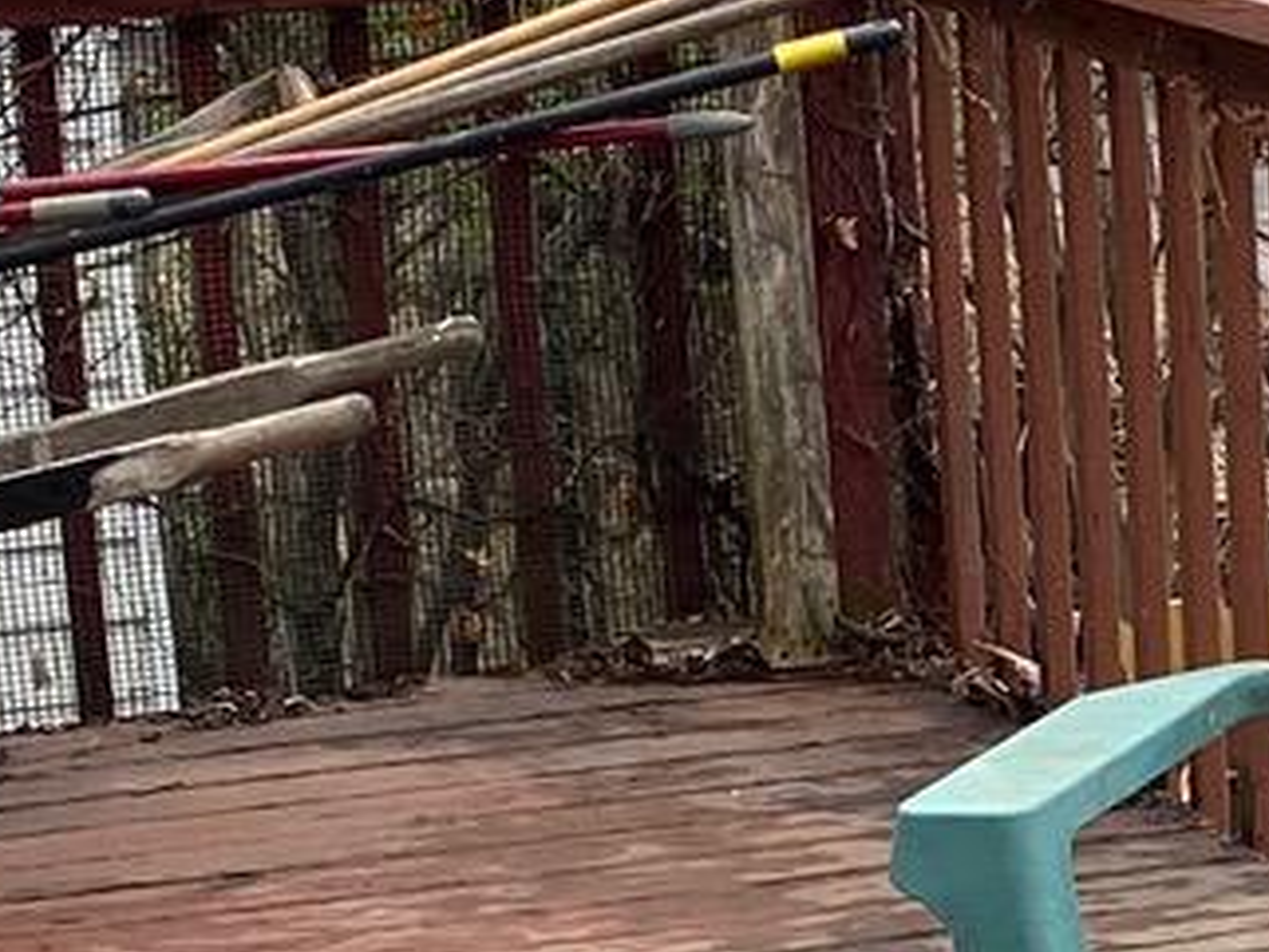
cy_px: 893
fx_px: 6088
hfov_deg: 11.4
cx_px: 1902
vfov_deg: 8.9
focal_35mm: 166
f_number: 1.8
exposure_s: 1/126
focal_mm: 4.25
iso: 32
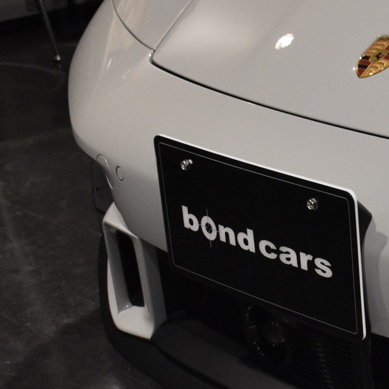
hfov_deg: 14.0
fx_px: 1504
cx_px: 552
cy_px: 379
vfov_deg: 14.5
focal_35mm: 118
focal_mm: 31
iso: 1600
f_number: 8
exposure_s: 1/50
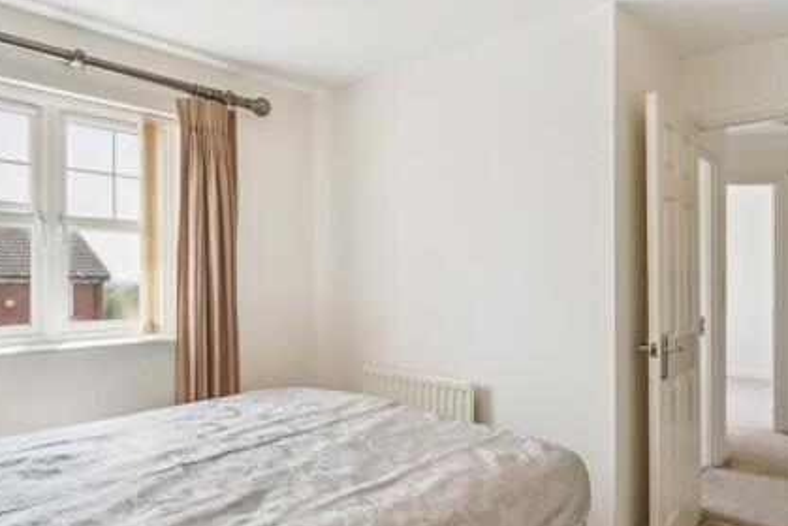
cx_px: 392
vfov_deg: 51.3
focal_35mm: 25
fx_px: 548
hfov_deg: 71.5
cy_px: 290
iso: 320
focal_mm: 16
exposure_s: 1/100
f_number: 4
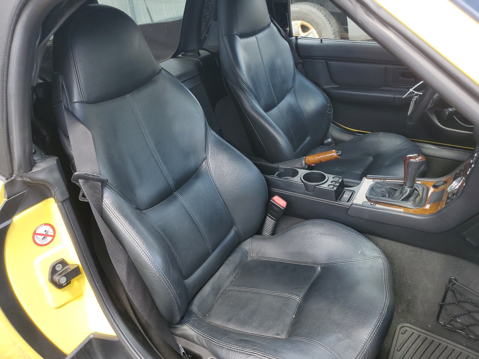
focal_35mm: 26
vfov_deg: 53.1
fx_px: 360
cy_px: 180
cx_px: 240
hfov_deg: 67.3
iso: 50
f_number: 1.5
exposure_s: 1/385
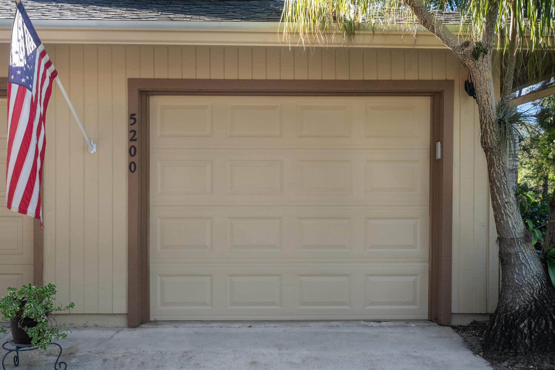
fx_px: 540
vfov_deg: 37.9
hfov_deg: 54.4
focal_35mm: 35
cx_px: 278
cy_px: 185
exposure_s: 1/400
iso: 2000
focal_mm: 35
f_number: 8
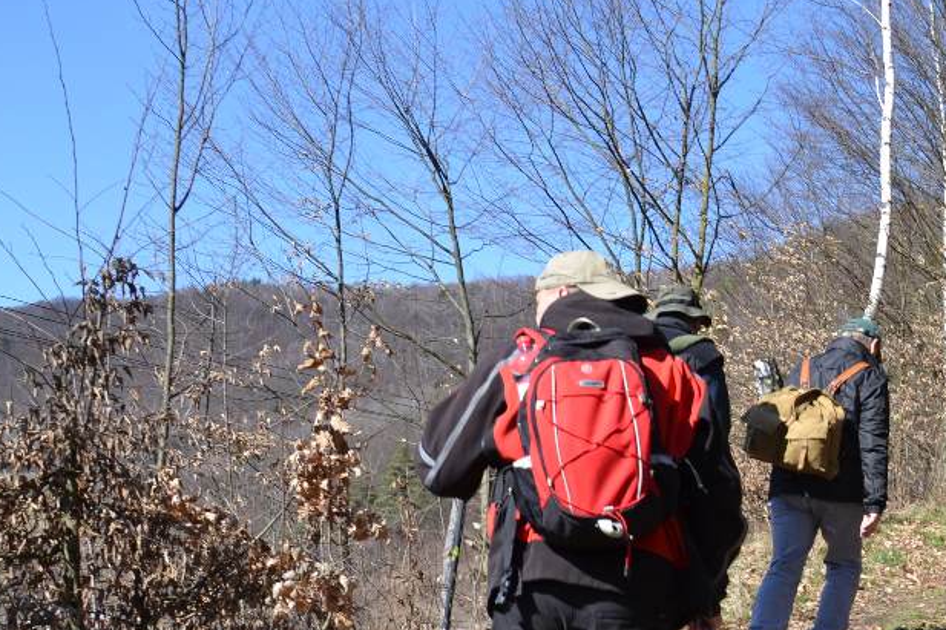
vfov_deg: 23.6
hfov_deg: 32.9
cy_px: 562
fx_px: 1471
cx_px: 935
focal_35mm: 56
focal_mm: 18
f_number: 6.3
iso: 100
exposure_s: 1/160
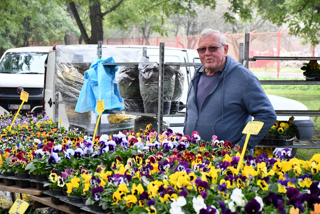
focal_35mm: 99
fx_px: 880
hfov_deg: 20.6
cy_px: 107
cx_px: 160
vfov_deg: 13.8
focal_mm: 66
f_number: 5
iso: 2000
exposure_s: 1/250
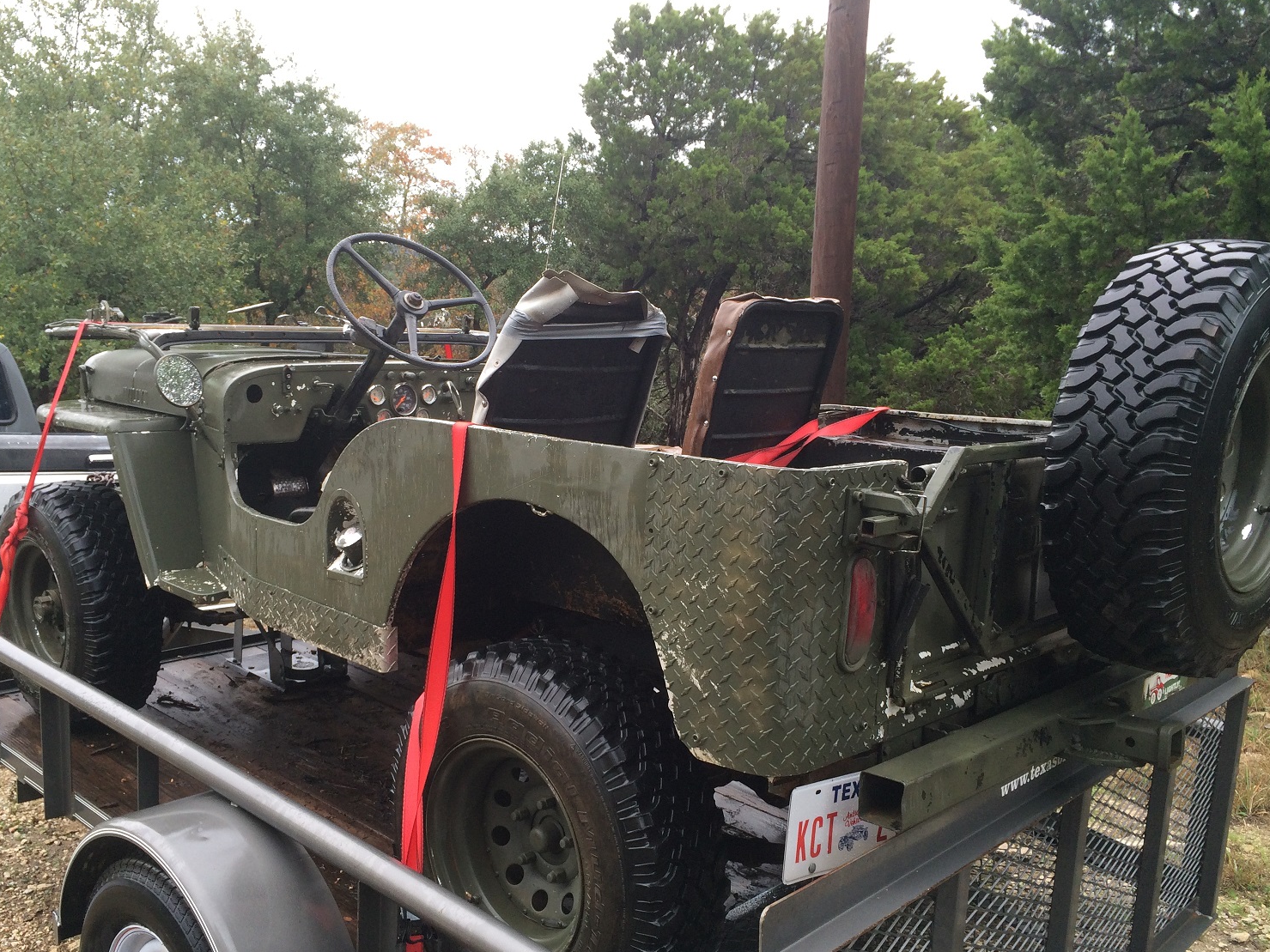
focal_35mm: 32
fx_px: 1174
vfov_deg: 44.1
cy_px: 518
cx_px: 602
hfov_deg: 56.8
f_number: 2.2
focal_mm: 4.15
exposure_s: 1/120
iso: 50
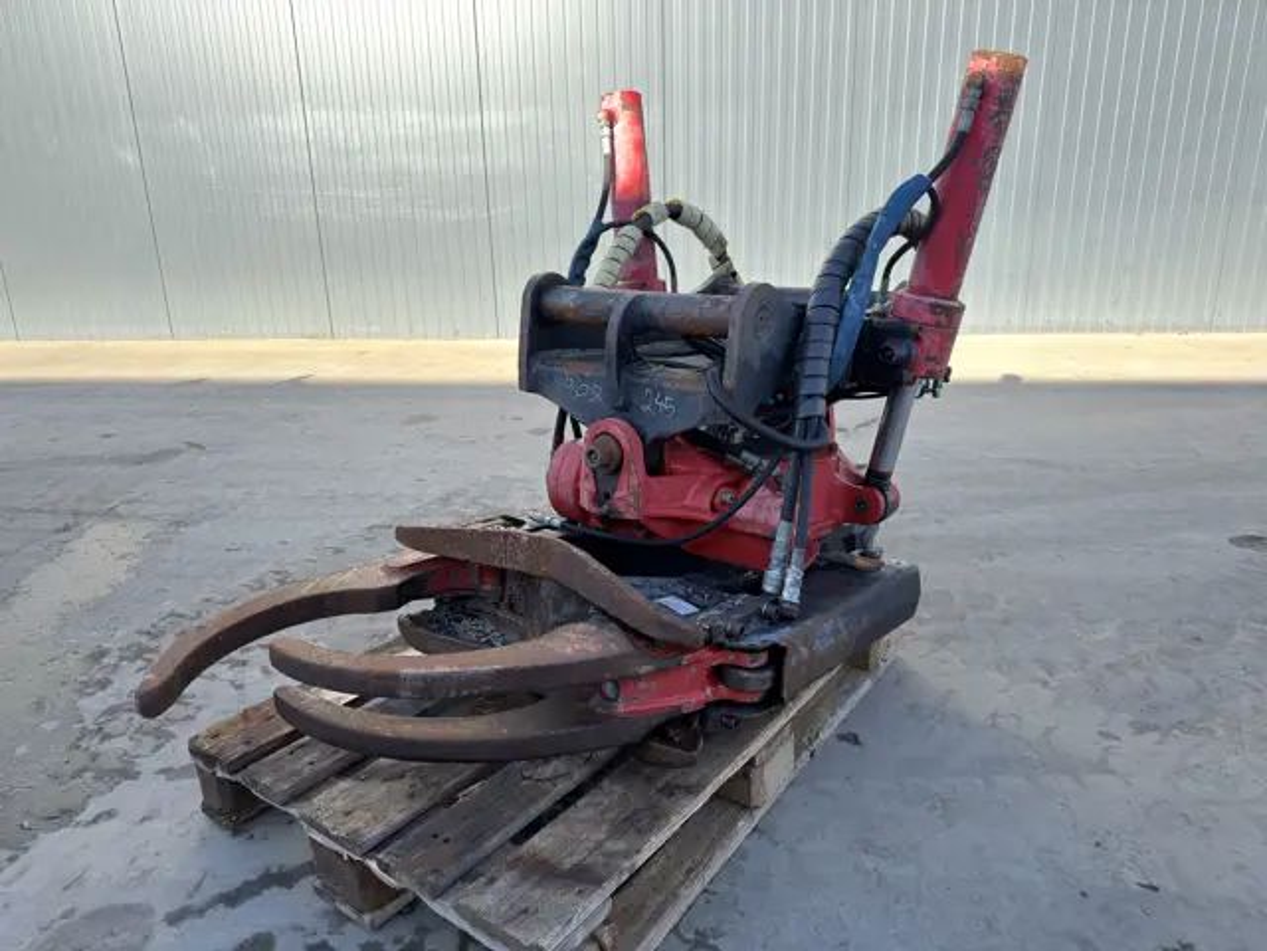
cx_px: 634
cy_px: 476
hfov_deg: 71.6
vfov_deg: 56.8
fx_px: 878
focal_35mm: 24
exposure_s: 1/490
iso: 80
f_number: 1.78
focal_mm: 6.76
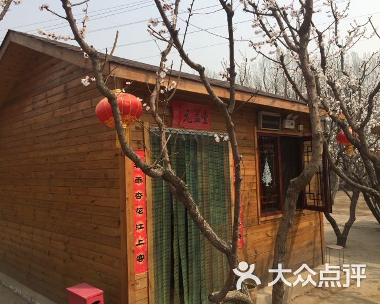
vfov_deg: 47.1
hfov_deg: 57.1
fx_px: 349
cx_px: 174
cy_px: 150
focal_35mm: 31
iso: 32
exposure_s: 1/1883
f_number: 2.2
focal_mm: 4.15
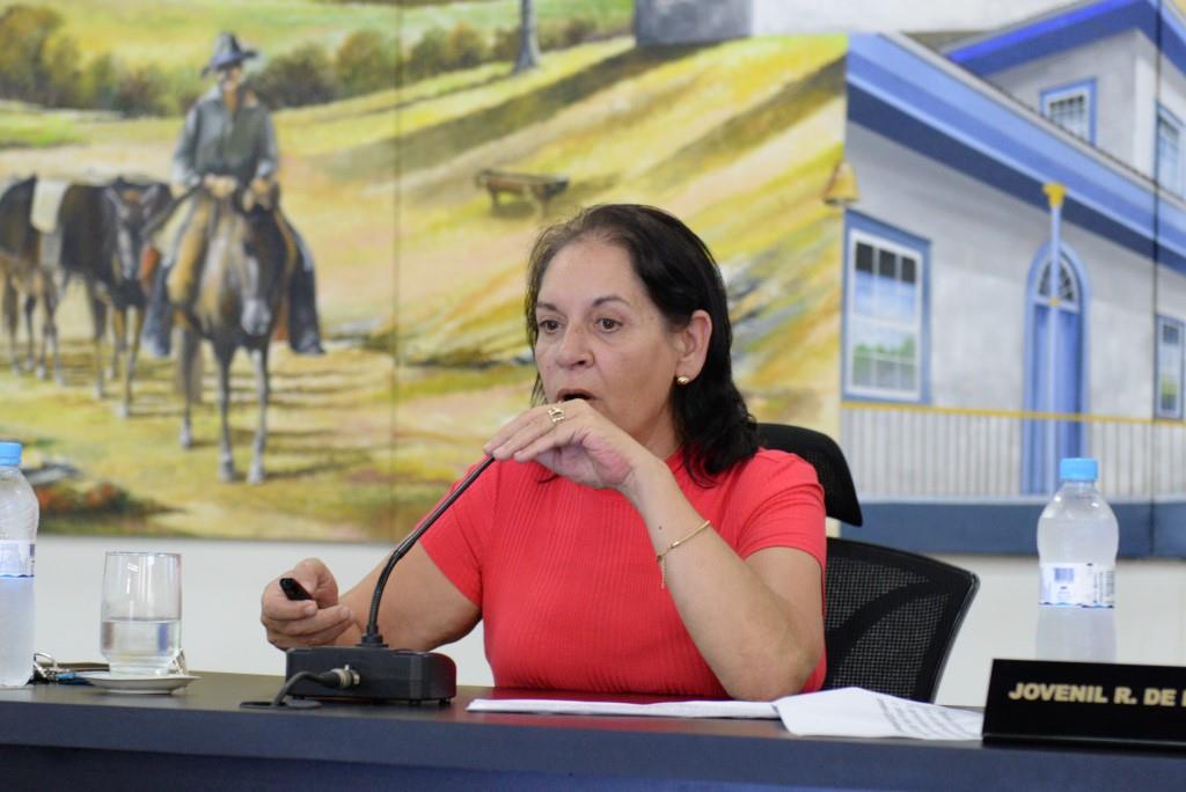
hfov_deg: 28.8
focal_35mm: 70
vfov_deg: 19.5
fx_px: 2307
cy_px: 396
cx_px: 593
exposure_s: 1/80
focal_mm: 70
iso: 2500
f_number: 3.5
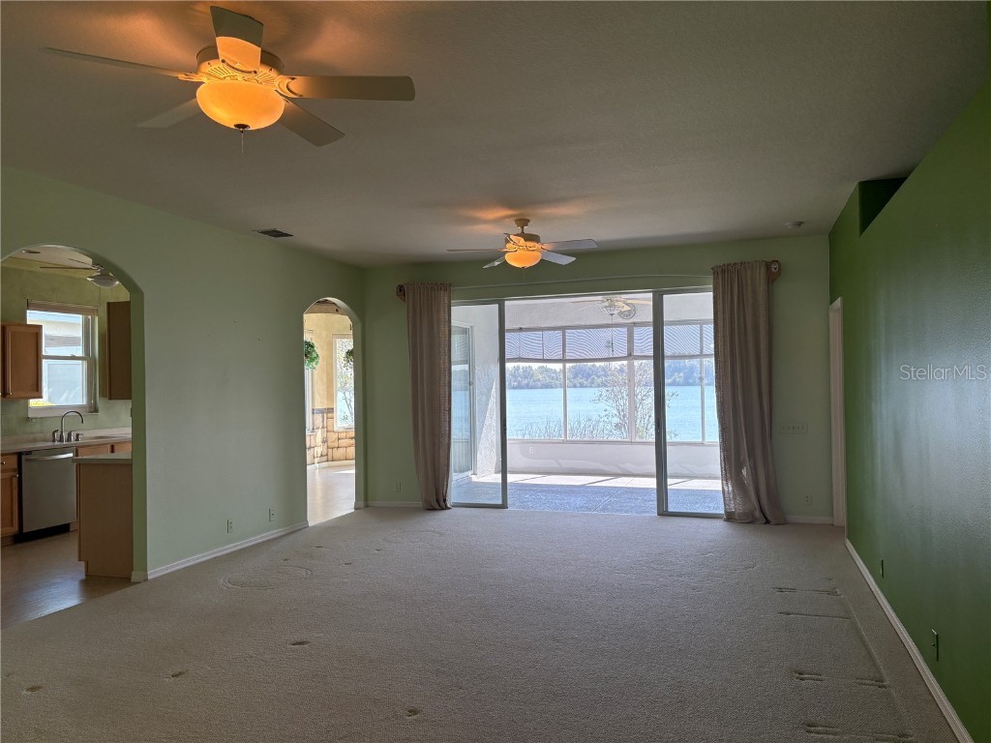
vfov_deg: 53.1
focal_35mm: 26
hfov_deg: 67.3
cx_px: 496
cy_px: 372
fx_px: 744
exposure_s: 1/232
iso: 80
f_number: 1.6
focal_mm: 5.96
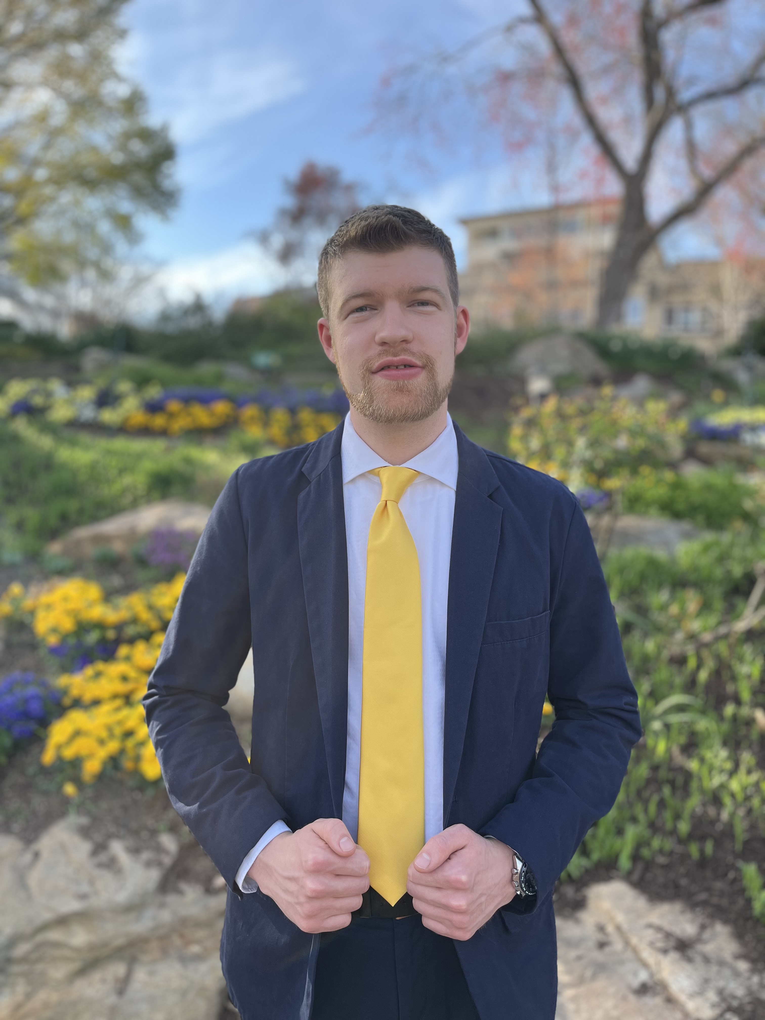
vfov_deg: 67.3
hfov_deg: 53.1
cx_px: 382
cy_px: 510
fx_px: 766
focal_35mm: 26
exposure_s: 1/649
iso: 50
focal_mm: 5.1
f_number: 1.6
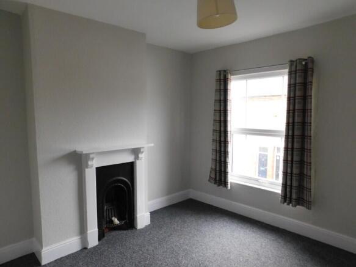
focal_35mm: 23
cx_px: 178
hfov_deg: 73.9
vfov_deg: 58.9
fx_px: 236
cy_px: 134
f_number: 3
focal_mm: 4
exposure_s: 1/30
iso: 320
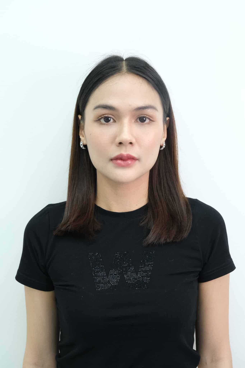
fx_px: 500
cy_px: 184
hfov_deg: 27.5
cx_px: 122
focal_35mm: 49
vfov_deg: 40.3
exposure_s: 1/125
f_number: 6.4
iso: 1600
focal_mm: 32.5
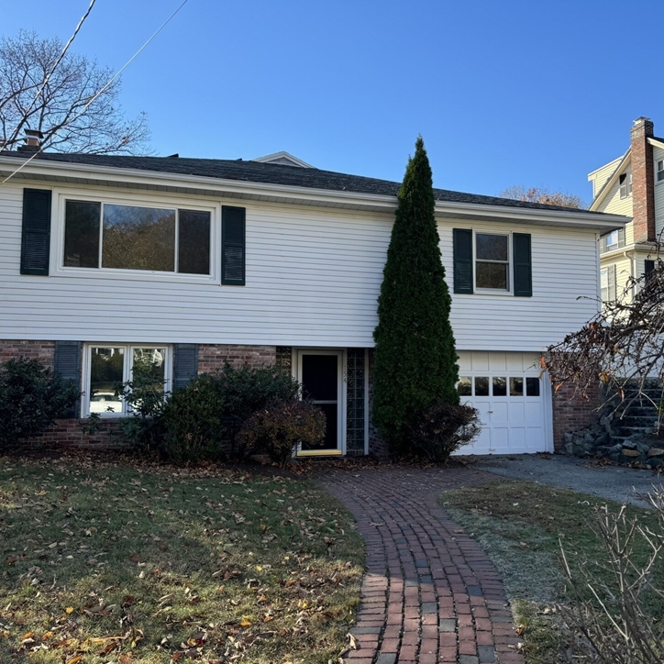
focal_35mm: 30
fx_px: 651
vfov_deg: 54.0
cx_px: 377
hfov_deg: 53.9
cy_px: 349
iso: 80
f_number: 1.78
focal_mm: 6.76
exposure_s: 1/1339
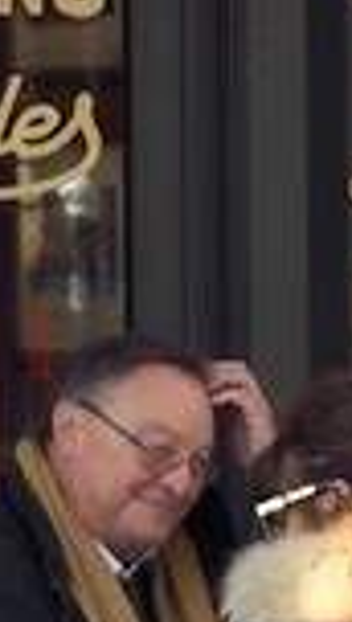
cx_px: -1981
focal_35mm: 660
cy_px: -256
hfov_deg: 1.8
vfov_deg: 3.3
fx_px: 10903
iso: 200
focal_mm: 60
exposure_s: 1/250
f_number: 7.1
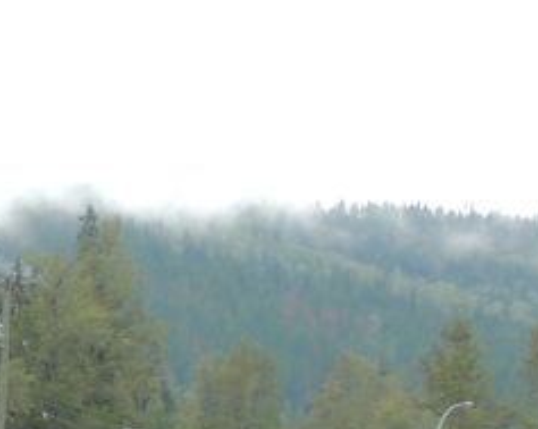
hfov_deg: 11.9
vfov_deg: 11.1
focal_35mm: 133
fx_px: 2115
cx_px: -740
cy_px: 636
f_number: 3.1
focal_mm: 4.9
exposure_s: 1/80
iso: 100
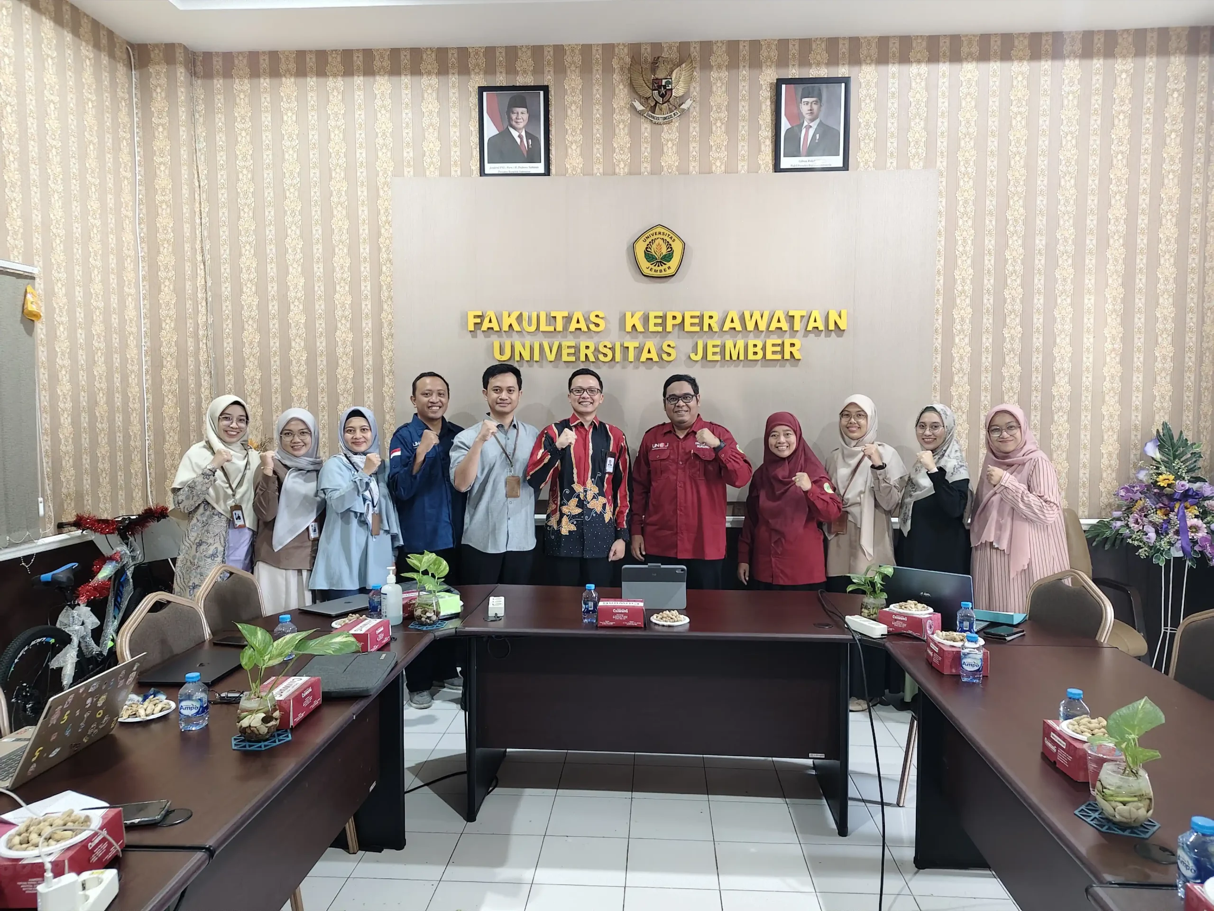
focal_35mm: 24
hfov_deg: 71.6
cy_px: 456
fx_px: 842
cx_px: 607
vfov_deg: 56.8
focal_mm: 5.56
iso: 3311
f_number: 1.88
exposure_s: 1/33.3
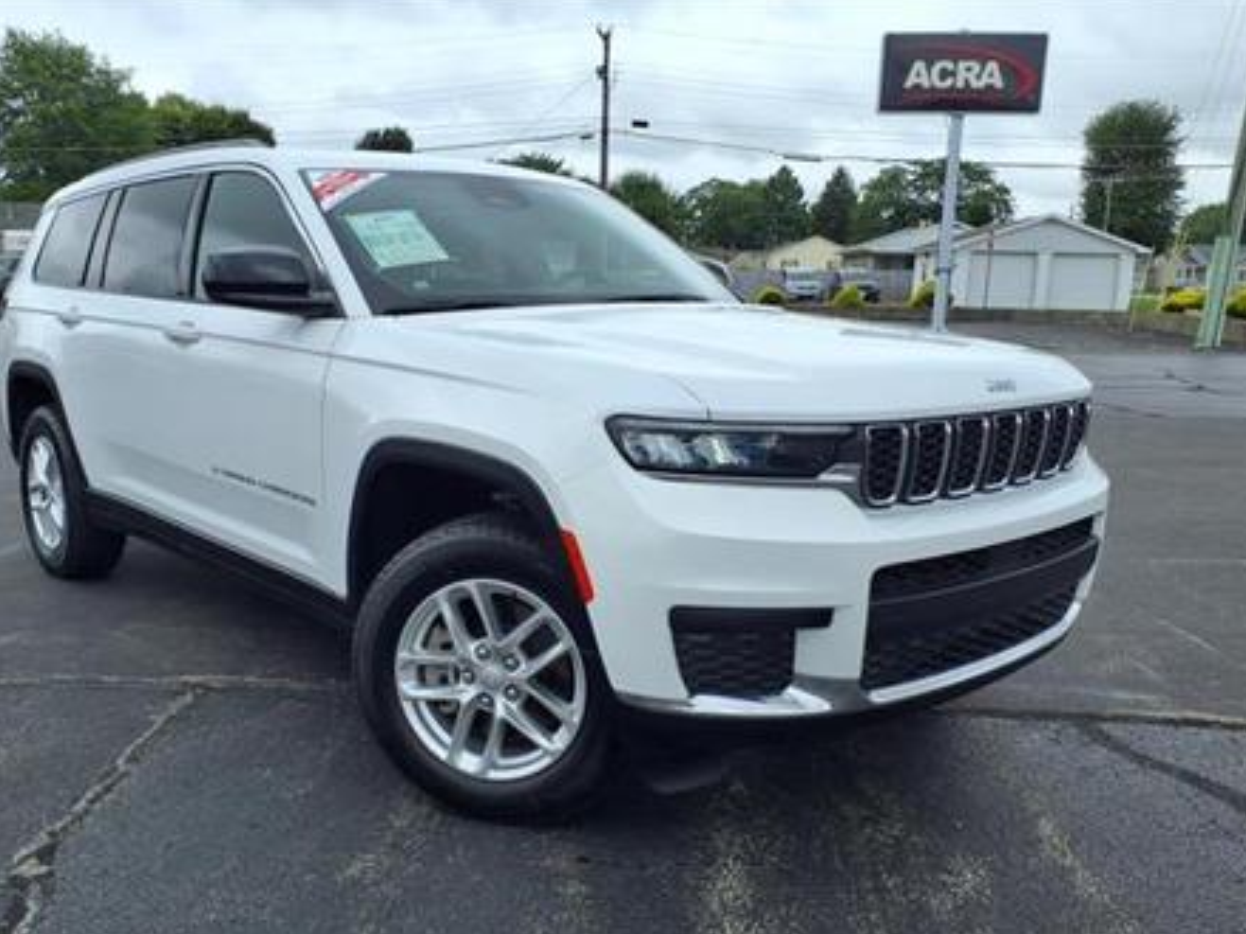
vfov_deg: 45.3
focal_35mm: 31
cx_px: 573
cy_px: 528
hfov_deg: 58.3
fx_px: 1116
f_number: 1.9
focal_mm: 3.58
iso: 40
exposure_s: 1/1250
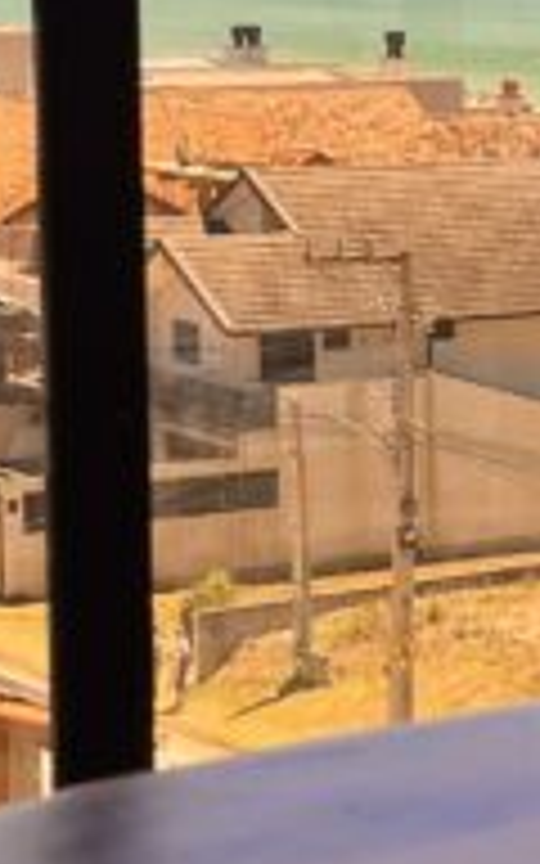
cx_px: 693
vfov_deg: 14.2
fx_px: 3461
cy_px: 310
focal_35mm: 147
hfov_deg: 8.8
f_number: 1.6
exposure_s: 1/1372
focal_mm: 5.1
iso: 50
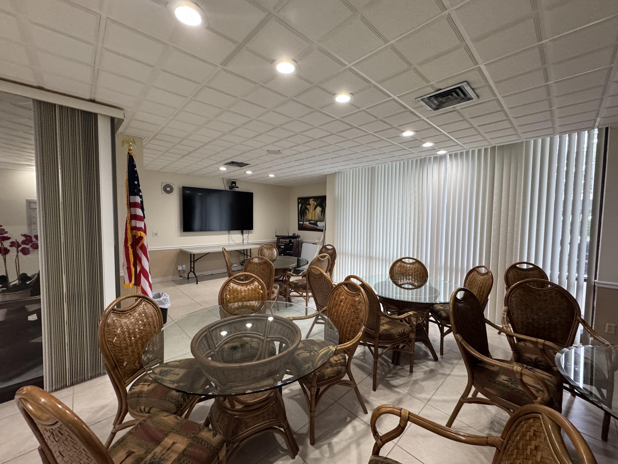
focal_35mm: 14
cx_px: 309
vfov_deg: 85.7
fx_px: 250
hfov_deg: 102.1
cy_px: 232
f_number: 2.2
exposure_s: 1/120
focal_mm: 2.22
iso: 250
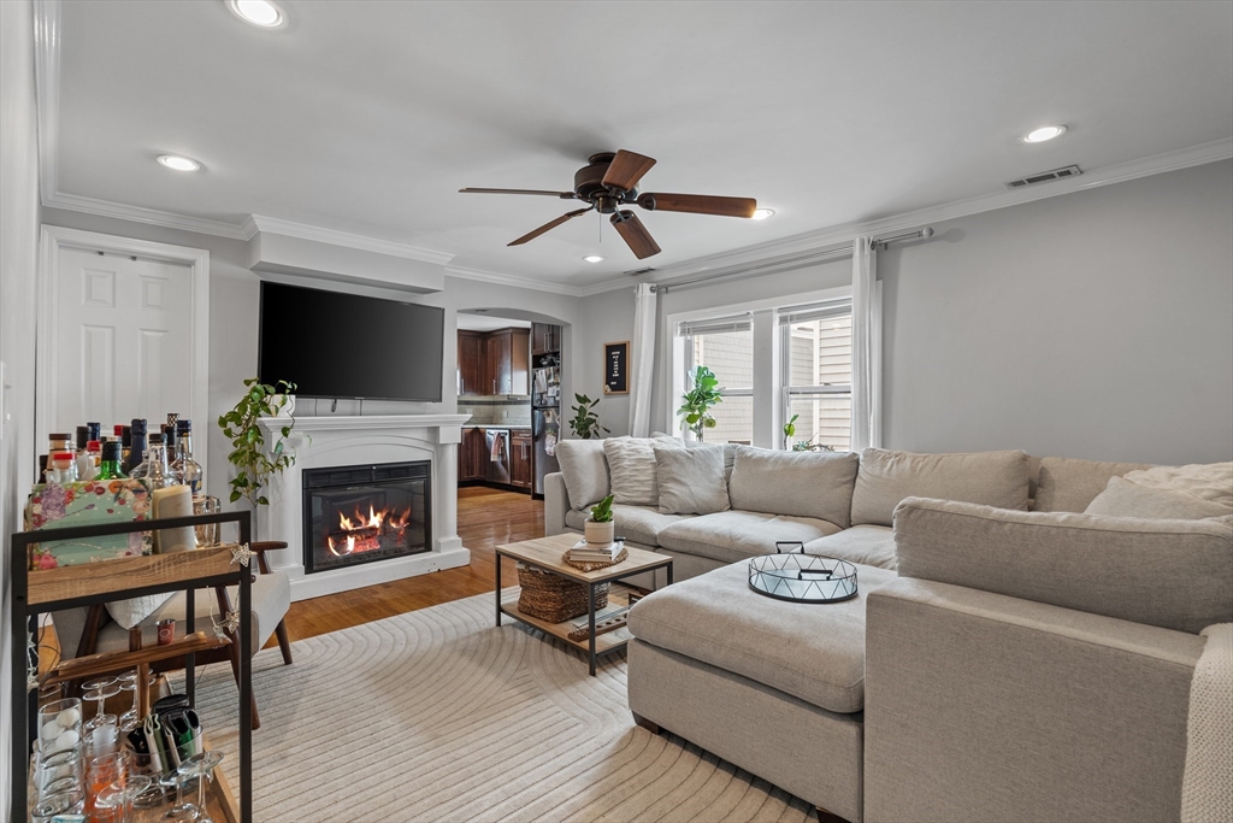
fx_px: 599
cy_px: 412
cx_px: 616
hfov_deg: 91.6
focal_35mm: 18
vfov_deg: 68.9
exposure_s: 1/3
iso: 320
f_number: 7.1
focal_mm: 17.5
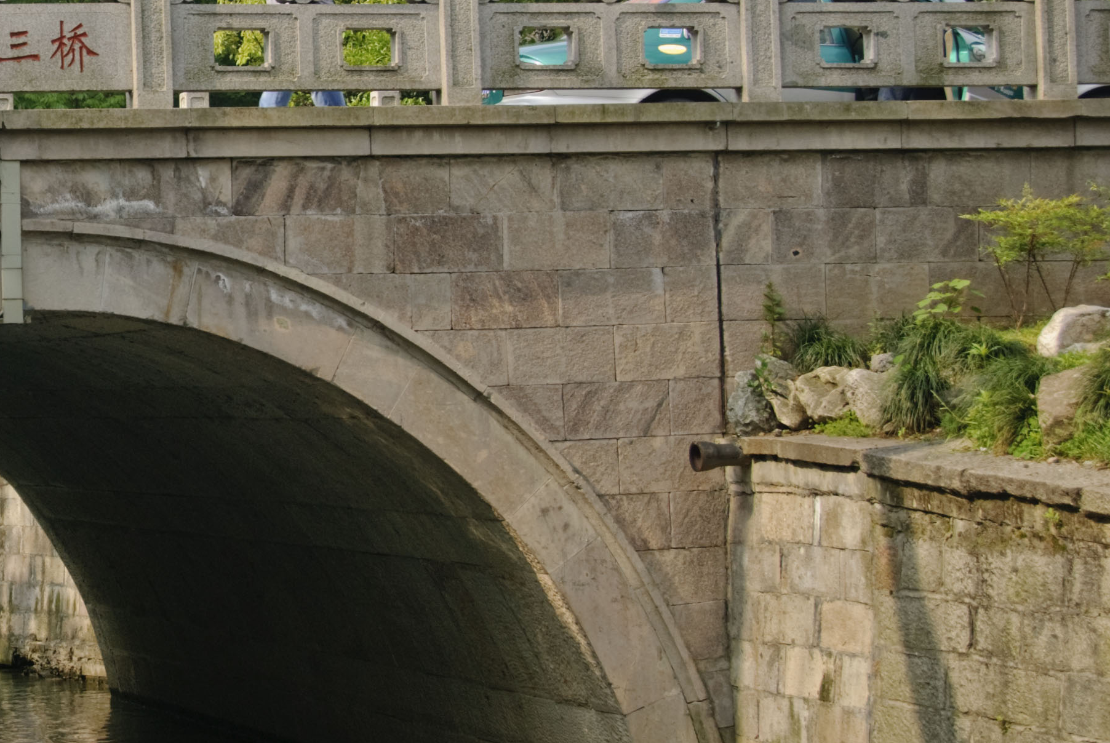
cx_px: -62
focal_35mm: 103
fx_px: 3180
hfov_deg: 19.1
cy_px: 272
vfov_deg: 13.3
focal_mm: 32
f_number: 7.1
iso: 200
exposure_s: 1/200
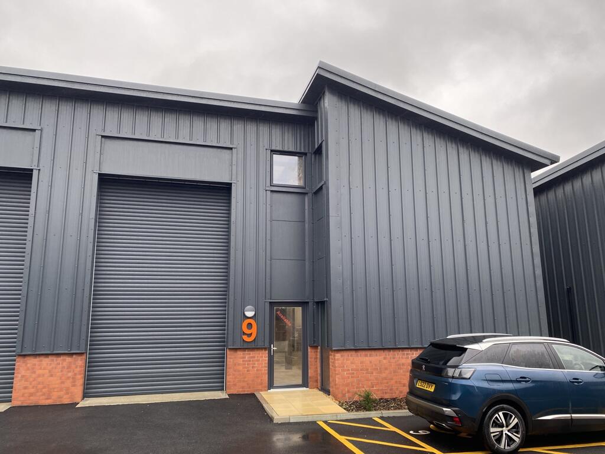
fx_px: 454
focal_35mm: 26
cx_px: 302
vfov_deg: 53.1
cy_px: 227
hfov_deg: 67.3
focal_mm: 4.25
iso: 40
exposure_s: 1/122
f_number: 1.8
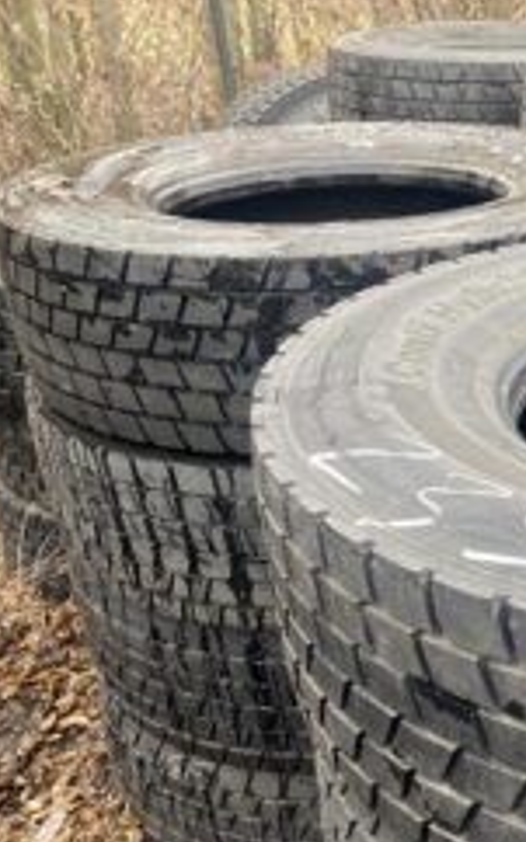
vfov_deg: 40.7
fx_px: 1125
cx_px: 592
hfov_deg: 24.4
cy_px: 534
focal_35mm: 49
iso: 80
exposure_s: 1/121
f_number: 1.8
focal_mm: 4.25
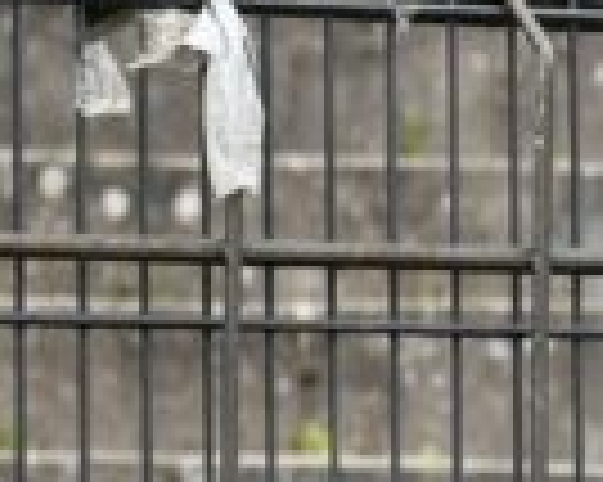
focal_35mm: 1077
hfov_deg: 1.8
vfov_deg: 1.4
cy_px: 1412
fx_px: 19207
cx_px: 1341
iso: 1250
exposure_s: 1/2000
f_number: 6.3
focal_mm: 150
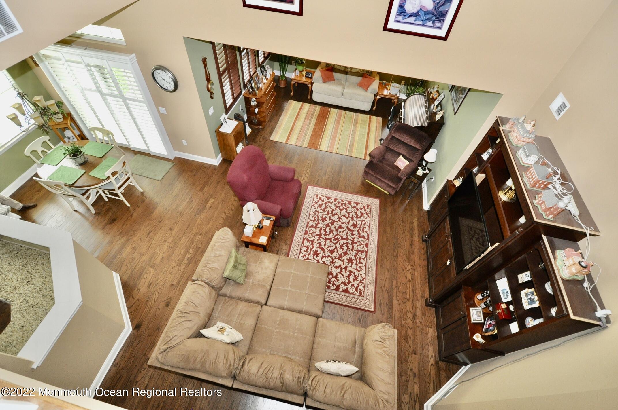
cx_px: 309
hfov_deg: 100.5
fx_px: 257
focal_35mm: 15
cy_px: 205
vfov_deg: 77.2
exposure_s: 1/60
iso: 800
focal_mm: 10
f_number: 4
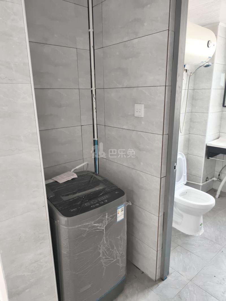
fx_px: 200
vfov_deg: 73.9
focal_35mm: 23
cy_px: 150
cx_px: 113
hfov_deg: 58.9
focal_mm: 5.6
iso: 368
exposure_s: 1/50
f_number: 1.57
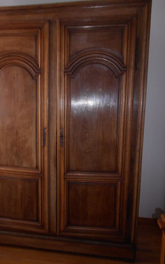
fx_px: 201
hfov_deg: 44.3
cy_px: 133
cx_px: 66
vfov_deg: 66.5
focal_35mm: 28
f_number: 3.2
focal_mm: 4.6
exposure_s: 1/25
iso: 200
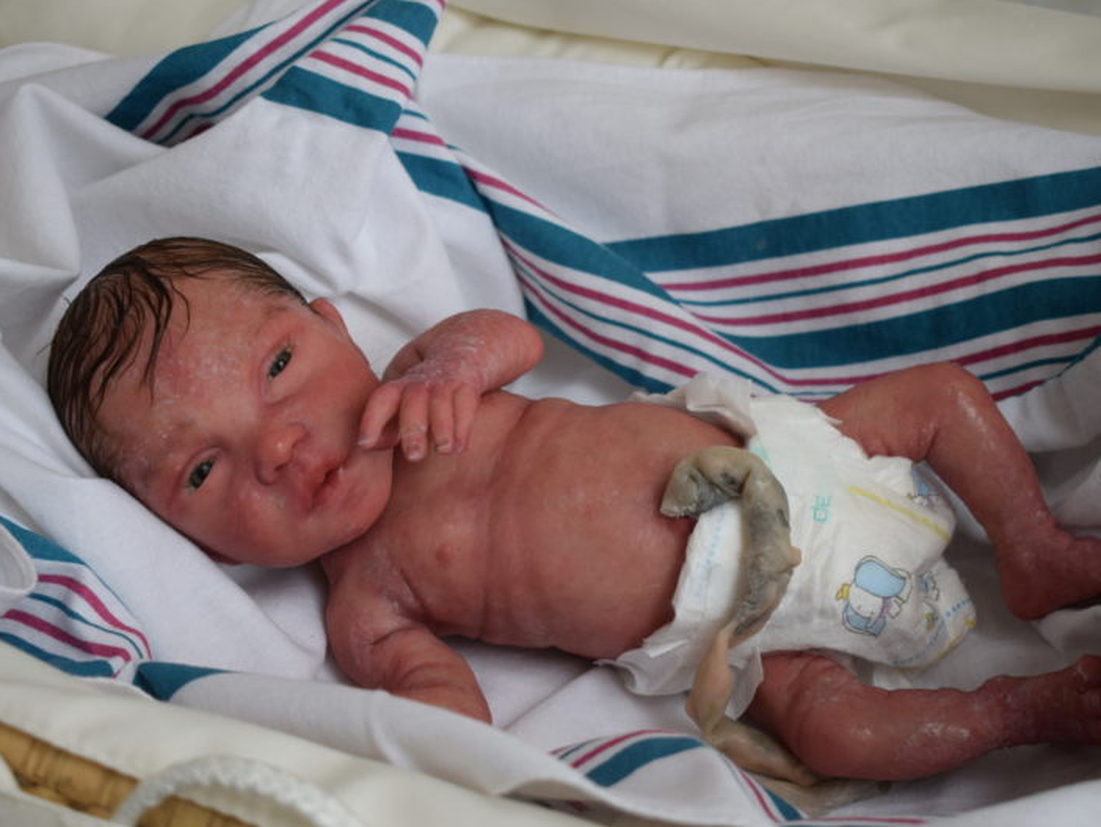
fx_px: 2195
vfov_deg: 21.3
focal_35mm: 69
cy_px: 412
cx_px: 561
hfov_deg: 28.2
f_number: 5
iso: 400
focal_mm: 42
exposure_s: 1/80
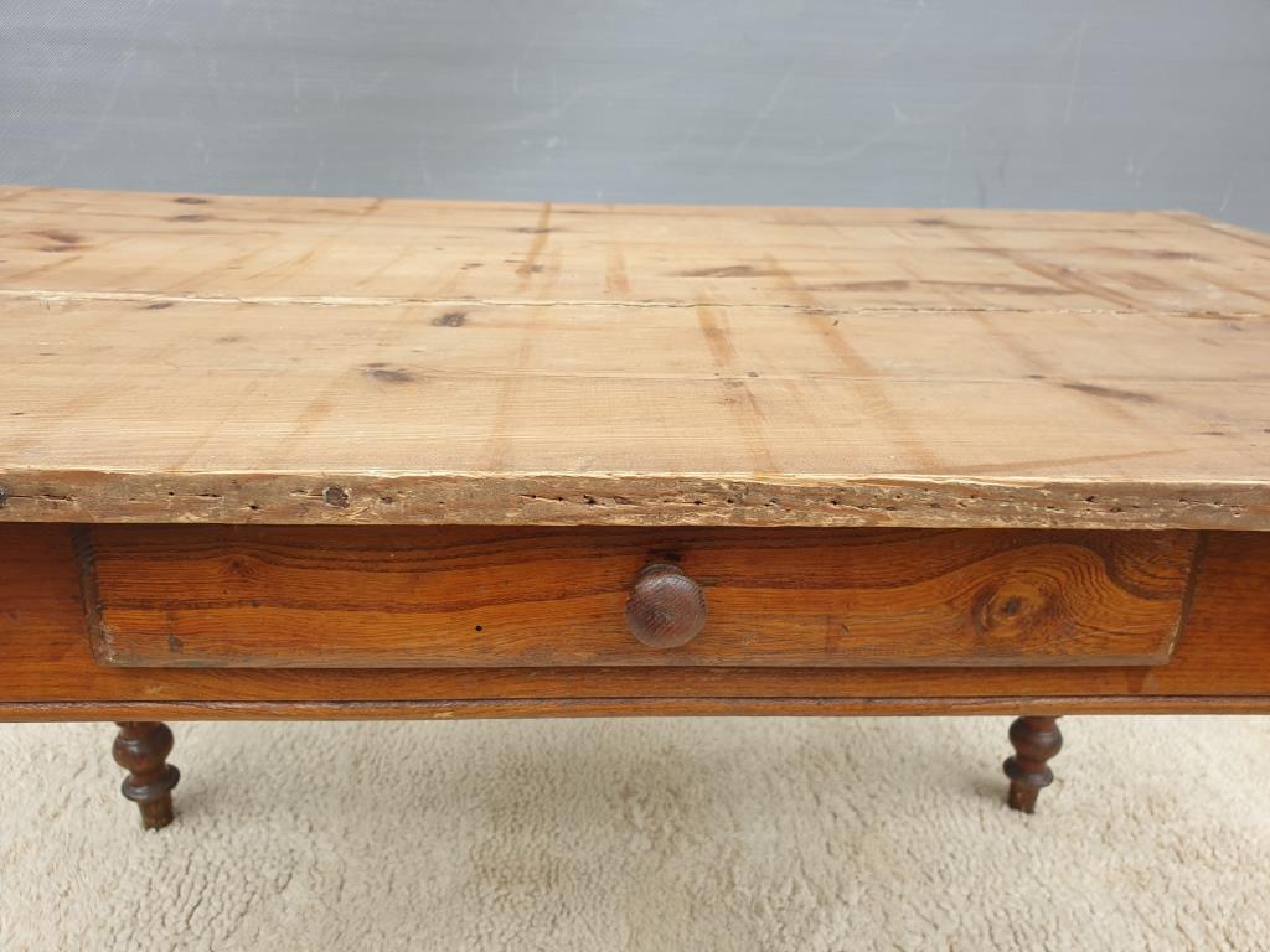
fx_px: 954
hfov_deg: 67.3
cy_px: 476
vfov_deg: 53.1
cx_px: 635
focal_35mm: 26
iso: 50
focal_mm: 4.3
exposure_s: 1/212
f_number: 2.4
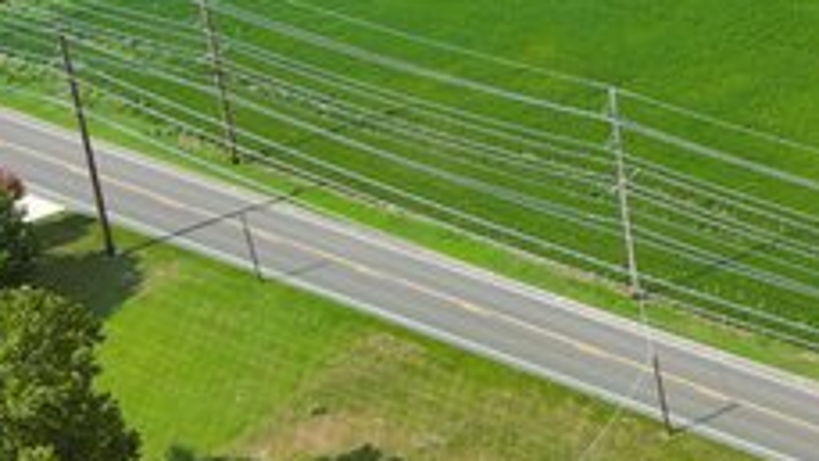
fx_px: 2042
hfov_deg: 19.7
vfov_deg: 12.2
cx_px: 1220
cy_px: -277
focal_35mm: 94
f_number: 2.8
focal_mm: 10.57
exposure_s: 1/800
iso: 100
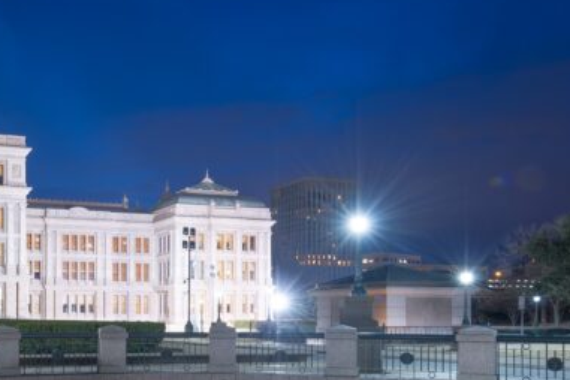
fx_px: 681
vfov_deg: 30.2
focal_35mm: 43
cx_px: 75
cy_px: 322
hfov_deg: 42.3
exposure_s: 20
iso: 64
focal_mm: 16
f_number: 9
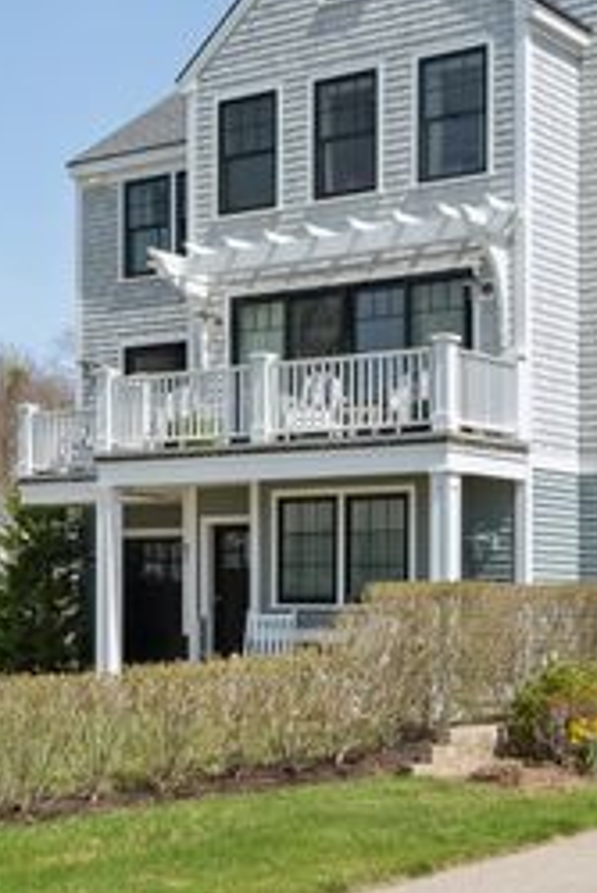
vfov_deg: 30.3
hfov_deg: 20.6
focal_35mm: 66
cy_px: 309
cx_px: 297
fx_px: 1639
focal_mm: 33
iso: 320
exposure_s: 1/800
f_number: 7.1
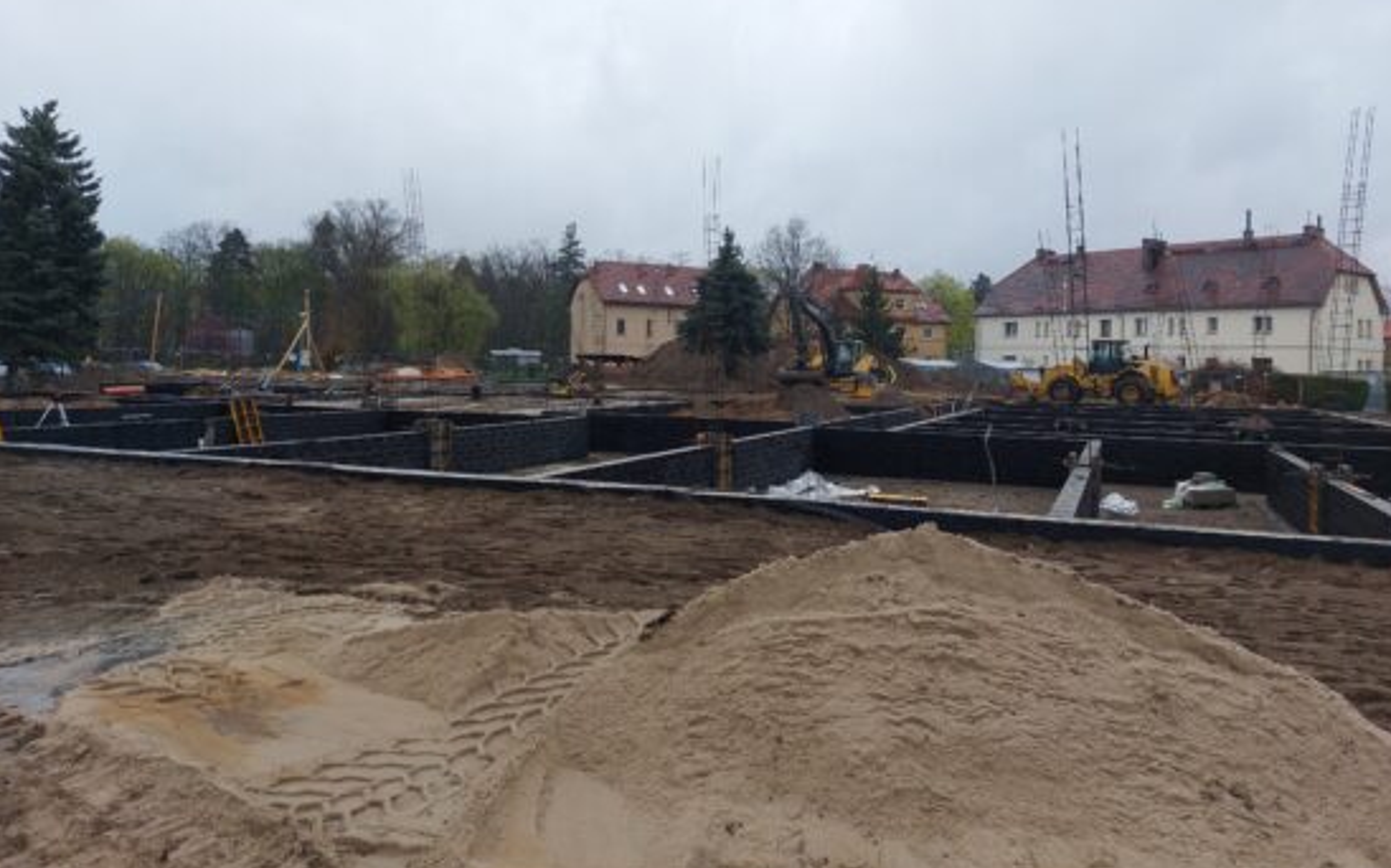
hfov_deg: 70.4
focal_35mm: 26
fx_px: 985
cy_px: 376
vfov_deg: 47.4
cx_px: 688
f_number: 1.8
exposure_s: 1/368
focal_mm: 5.23
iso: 25
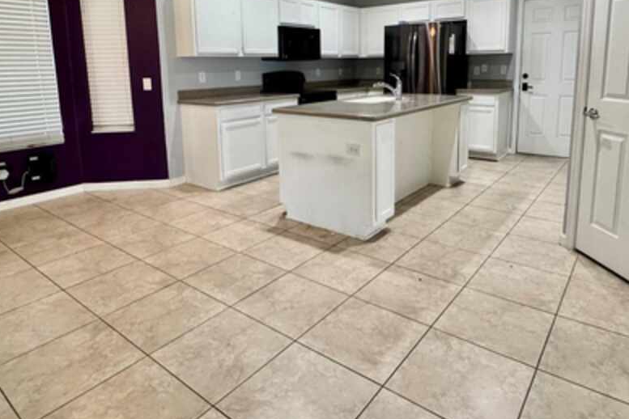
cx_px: 325
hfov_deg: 73.7
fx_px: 419
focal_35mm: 24
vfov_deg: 51.9
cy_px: 131
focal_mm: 2.22
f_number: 2.2
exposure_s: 1/60
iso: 320
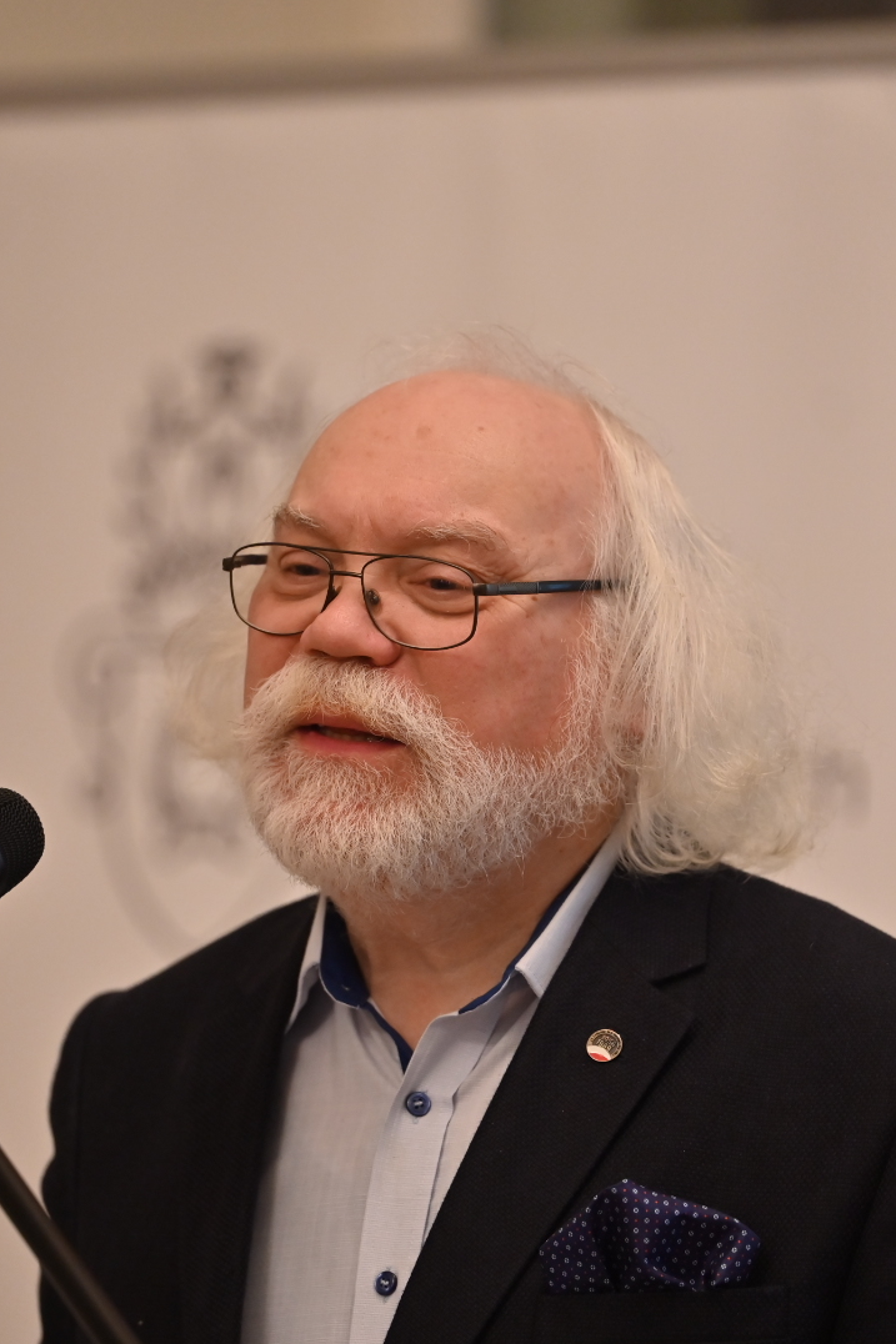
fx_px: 10120
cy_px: 671
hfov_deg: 5.1
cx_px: 416
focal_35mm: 271
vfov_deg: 7.6
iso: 1250
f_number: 2.8
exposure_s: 1/200
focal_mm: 180
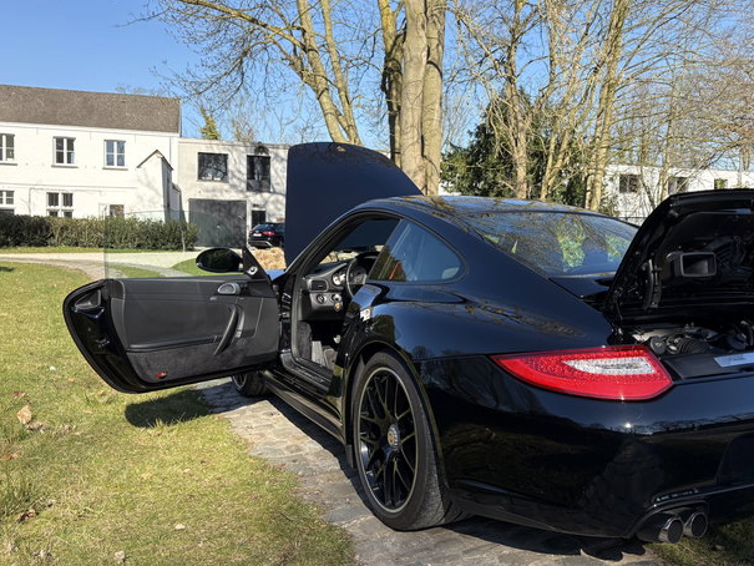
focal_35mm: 33
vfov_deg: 42.9
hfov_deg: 54.9
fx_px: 719
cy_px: 264
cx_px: 455
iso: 50
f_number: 1.6
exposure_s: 1/1364
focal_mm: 5.96
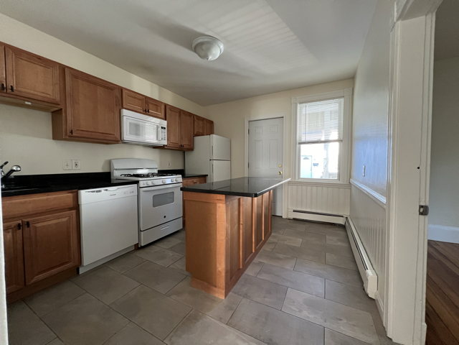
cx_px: 230
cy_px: 172
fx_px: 172
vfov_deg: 89.9
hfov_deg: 106.2
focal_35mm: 13
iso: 320
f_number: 1.8
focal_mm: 1.57
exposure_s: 1/60
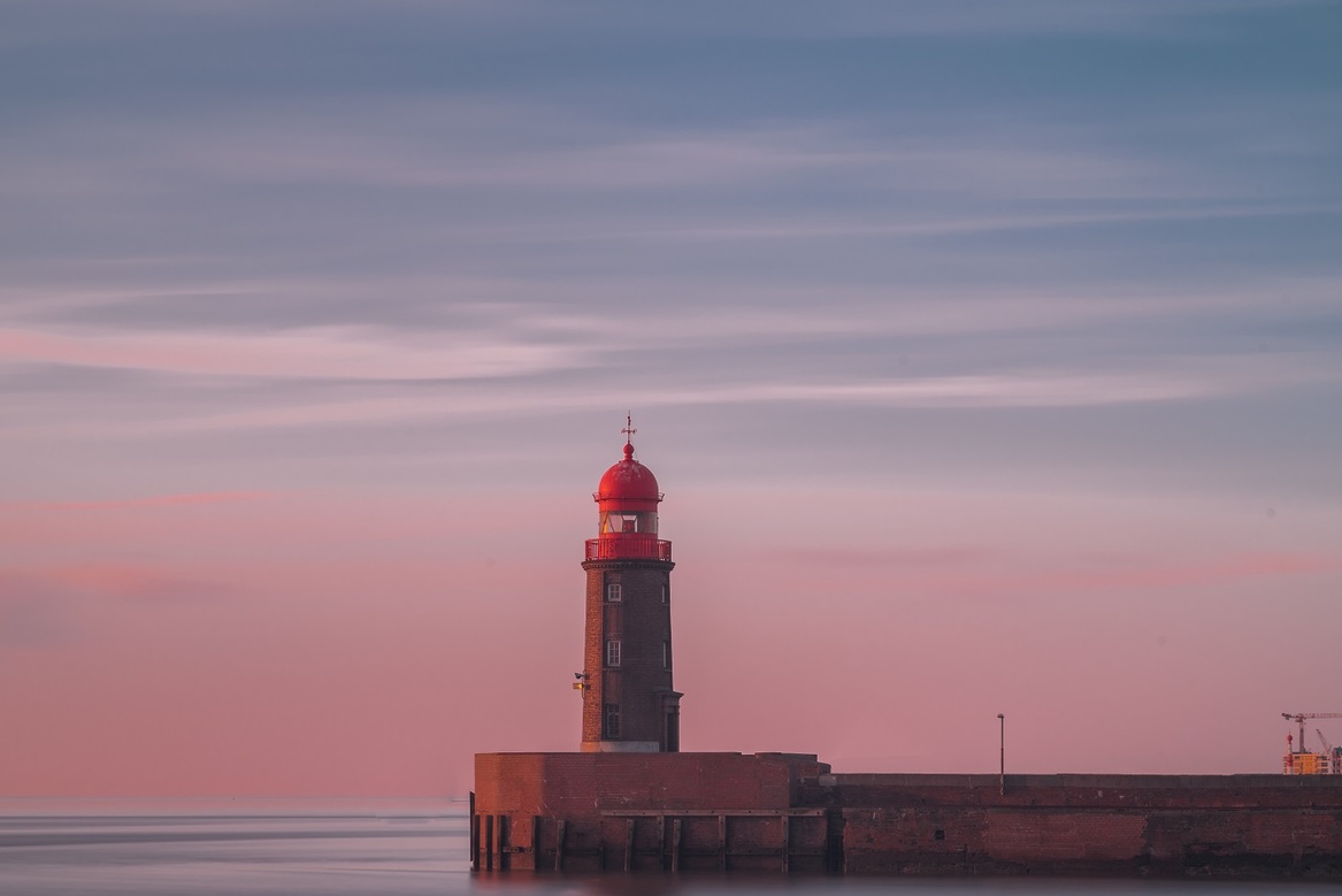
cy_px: 492
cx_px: 637
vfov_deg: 16.3
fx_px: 3132
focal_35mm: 84
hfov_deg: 24.2
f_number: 14
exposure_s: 51
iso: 100
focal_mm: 70
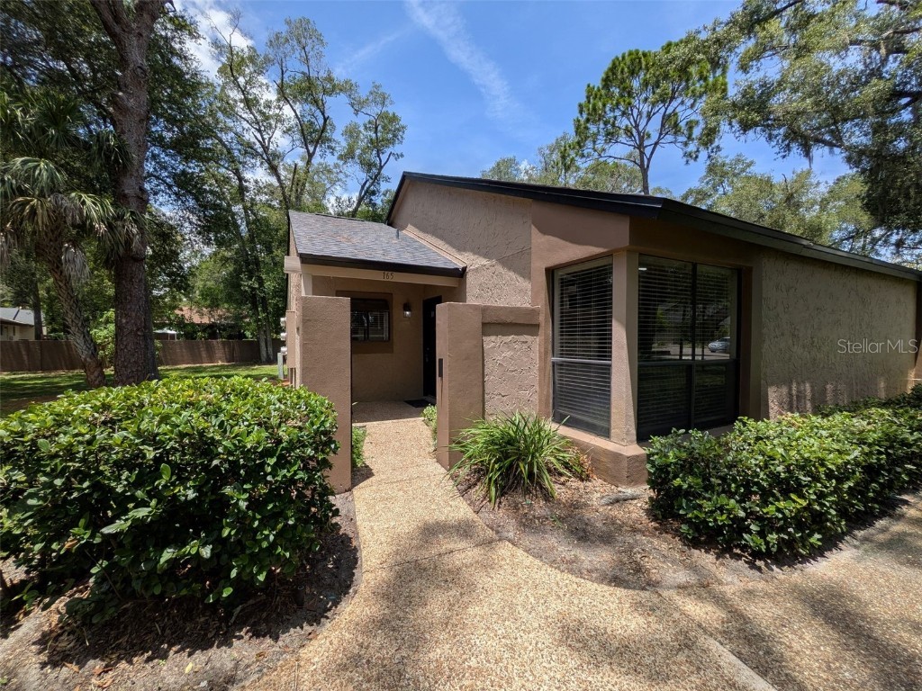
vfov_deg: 85.7
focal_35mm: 14
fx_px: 373
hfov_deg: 102.1
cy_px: 346
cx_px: 461
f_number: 2.2
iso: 49
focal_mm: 1.83
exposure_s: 1/1319
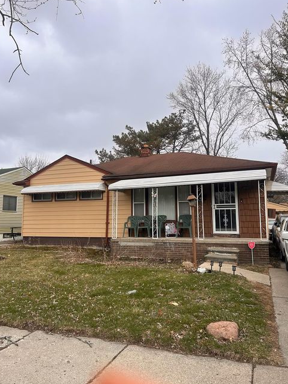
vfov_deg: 65.3
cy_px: 193
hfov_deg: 51.4
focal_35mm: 27
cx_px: 140
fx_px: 299
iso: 50
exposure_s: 1/2353
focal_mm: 5.7
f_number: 1.5
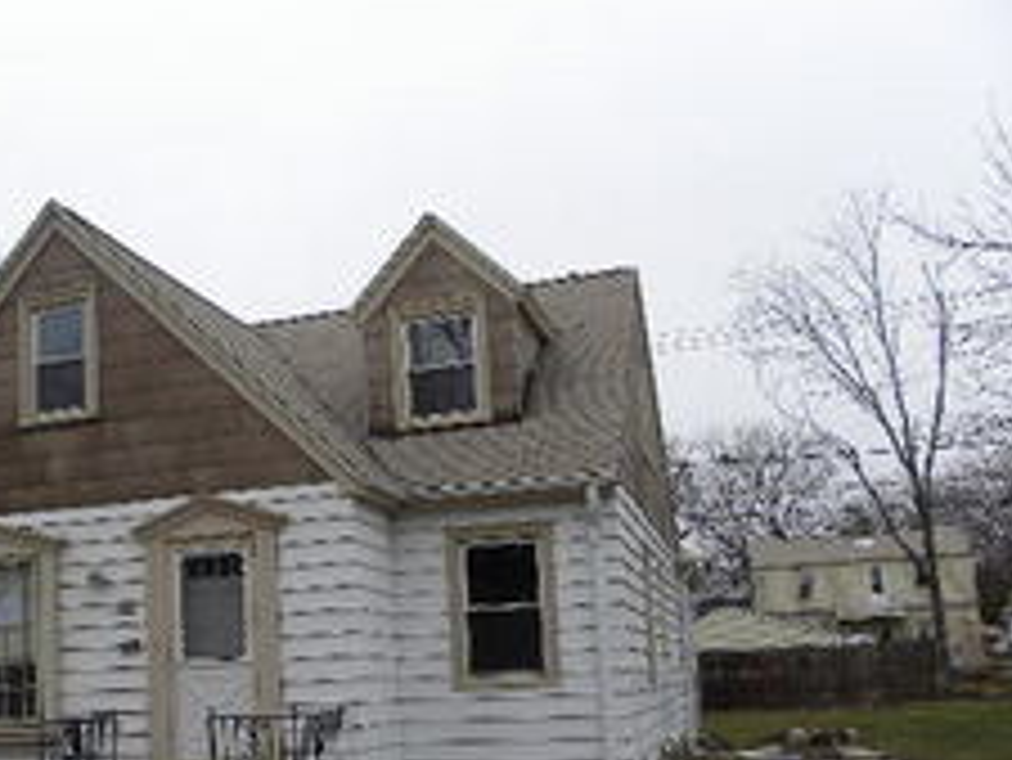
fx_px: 1170
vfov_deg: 35.3
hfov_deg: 45.5
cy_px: 558
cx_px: 283
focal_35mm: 40
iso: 64
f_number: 3.5
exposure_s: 1/159
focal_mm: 4.6
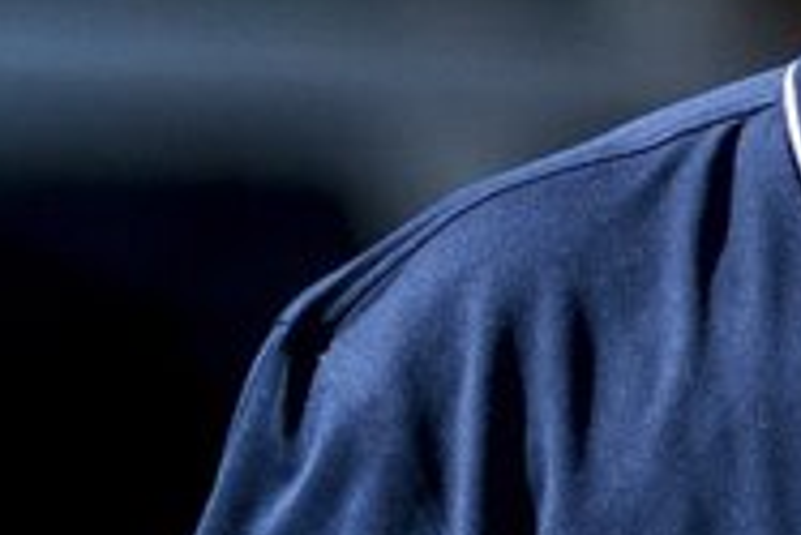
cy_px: 869
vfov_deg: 0.8
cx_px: 1482
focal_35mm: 1731
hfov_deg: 1.2
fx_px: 38543
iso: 400
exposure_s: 1/6400
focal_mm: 300
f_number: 3.2
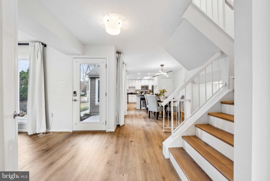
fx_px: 90
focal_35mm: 12
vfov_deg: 90.1
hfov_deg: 112.6
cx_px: 135
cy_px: 90
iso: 640
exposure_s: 1/40
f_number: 7.1
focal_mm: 12
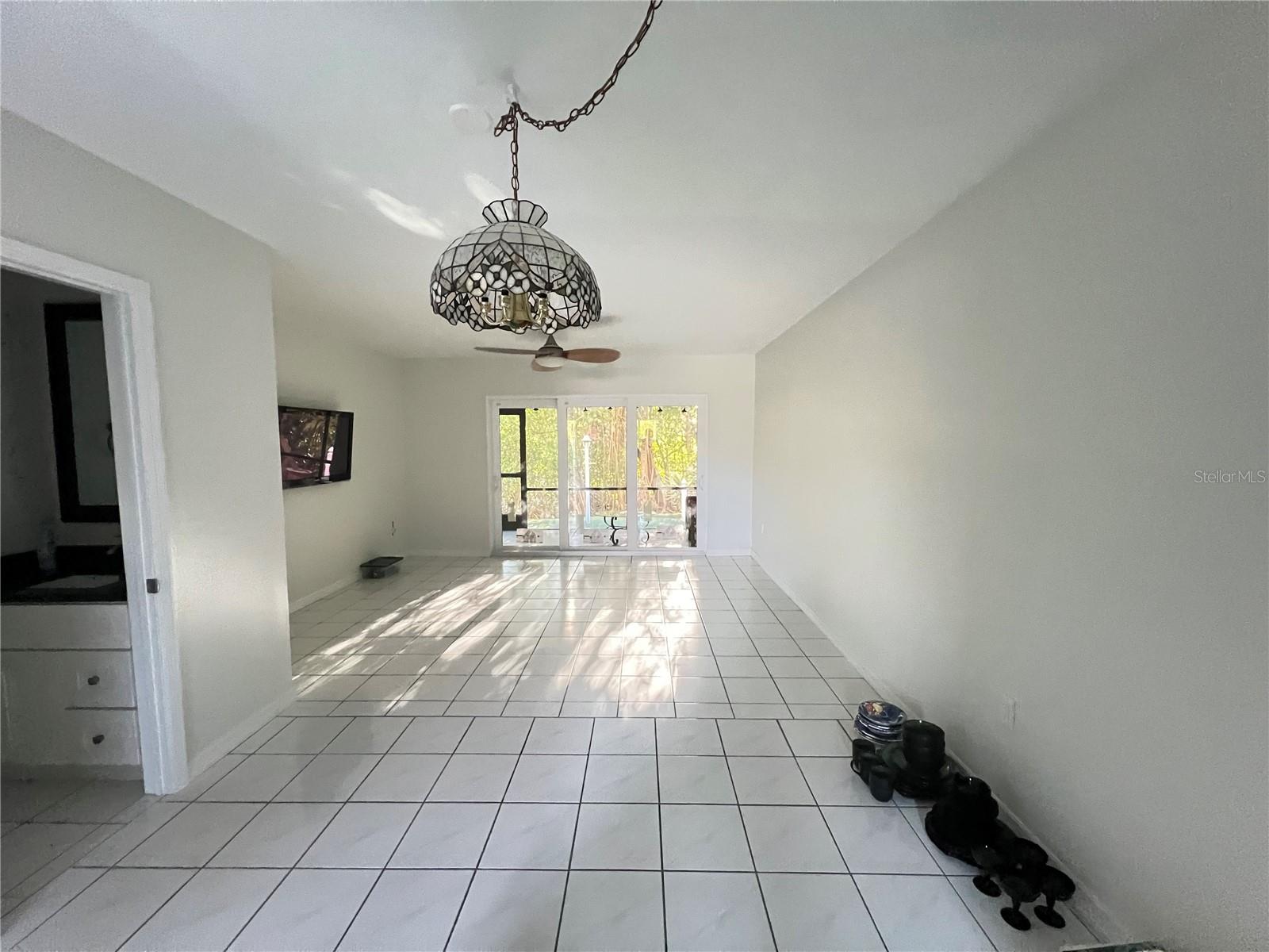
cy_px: 476
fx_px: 477
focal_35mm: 13
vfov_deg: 89.9
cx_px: 634
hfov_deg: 106.2
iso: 800
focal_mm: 1.57
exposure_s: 1/60
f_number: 1.8
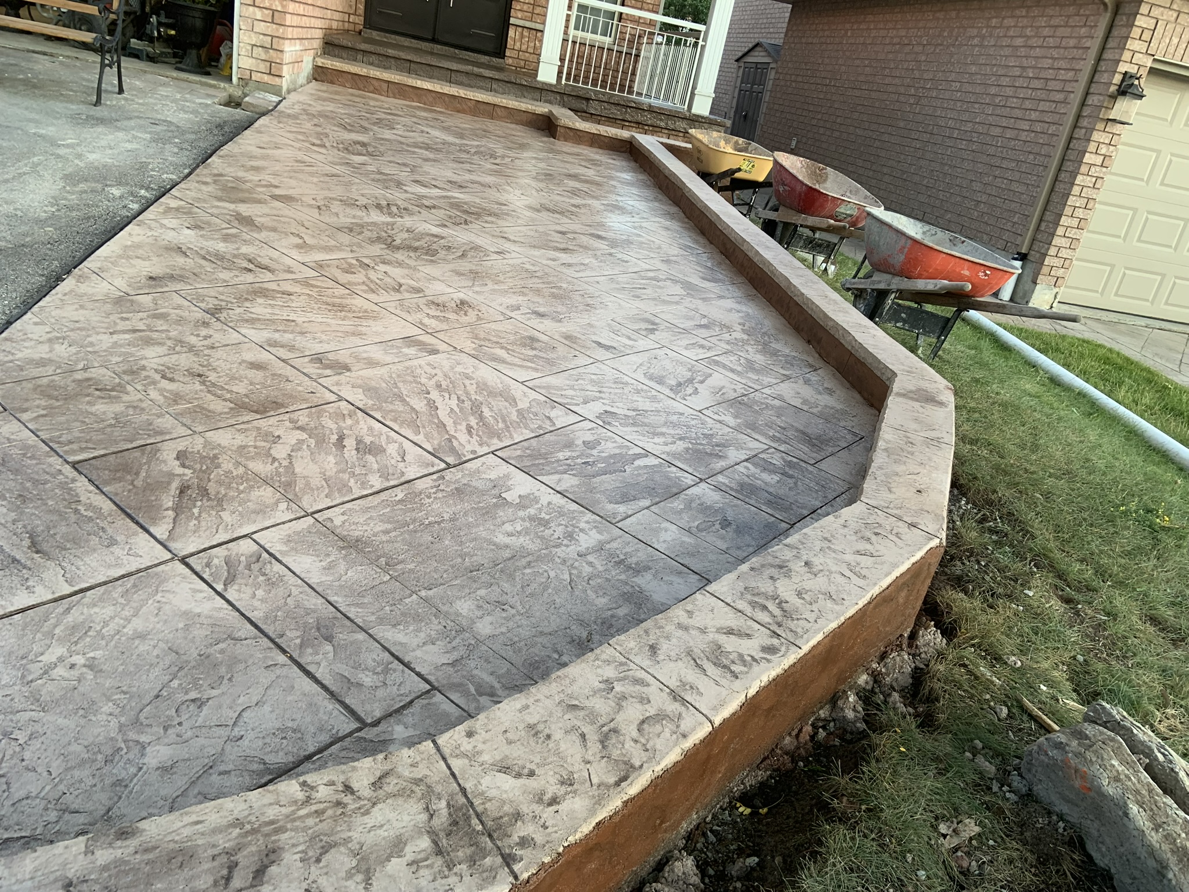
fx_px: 893
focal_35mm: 26
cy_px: 446
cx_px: 594
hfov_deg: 67.3
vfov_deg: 53.1
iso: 80
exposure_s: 1/121
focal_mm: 4.25
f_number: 1.8
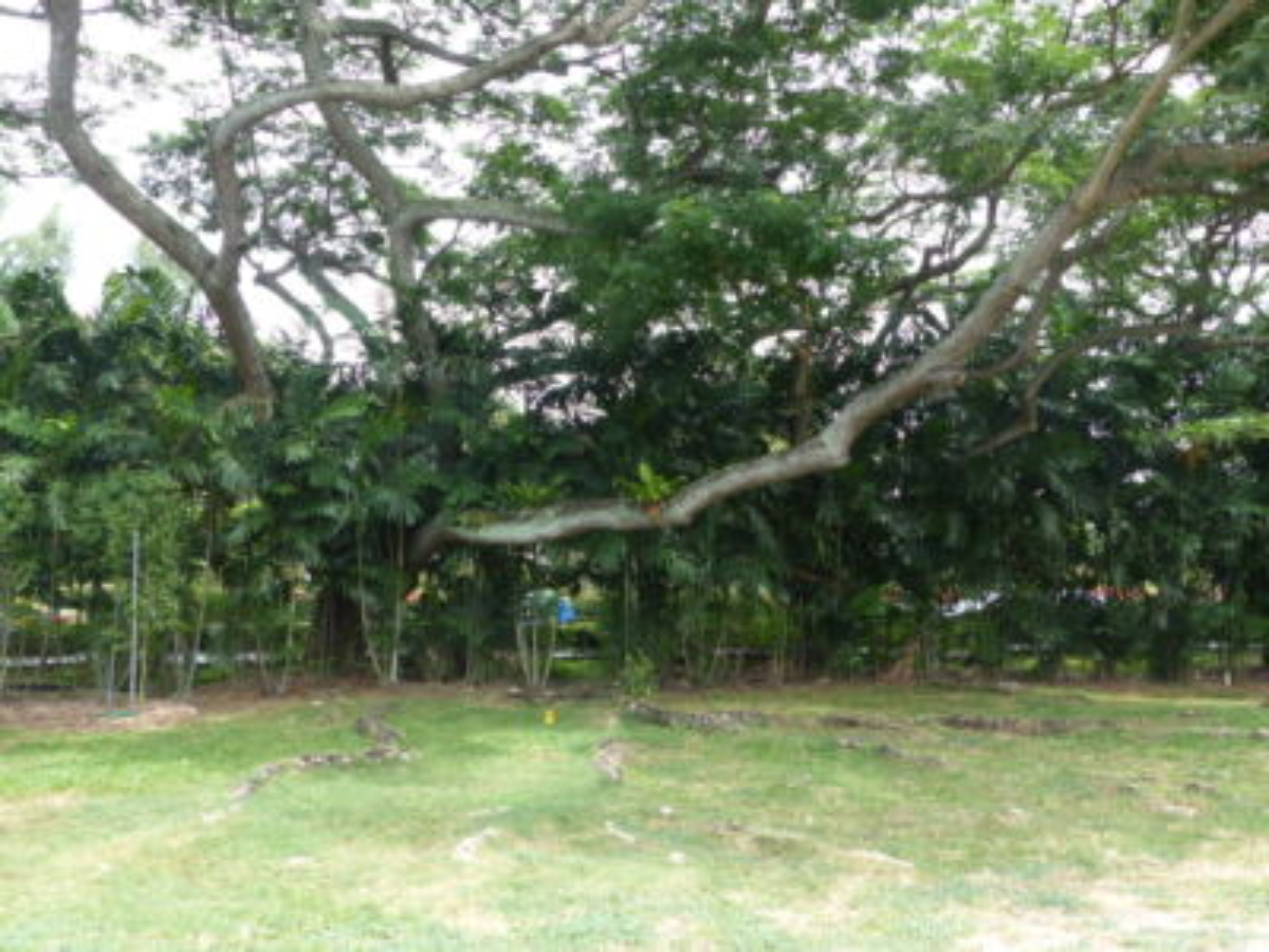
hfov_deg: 55.4
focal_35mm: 33
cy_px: 476
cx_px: 634
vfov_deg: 42.9
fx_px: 1210
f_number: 4
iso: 100
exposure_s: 1/125
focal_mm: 5.8
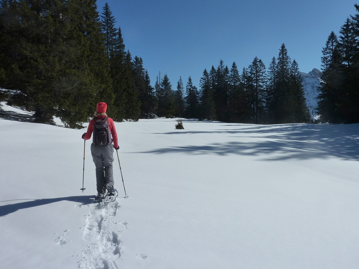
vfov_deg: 54.9
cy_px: 134
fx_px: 259
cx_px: 180
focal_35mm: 25
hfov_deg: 69.4
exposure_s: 1/1300
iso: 125
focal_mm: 4.1
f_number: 6.3
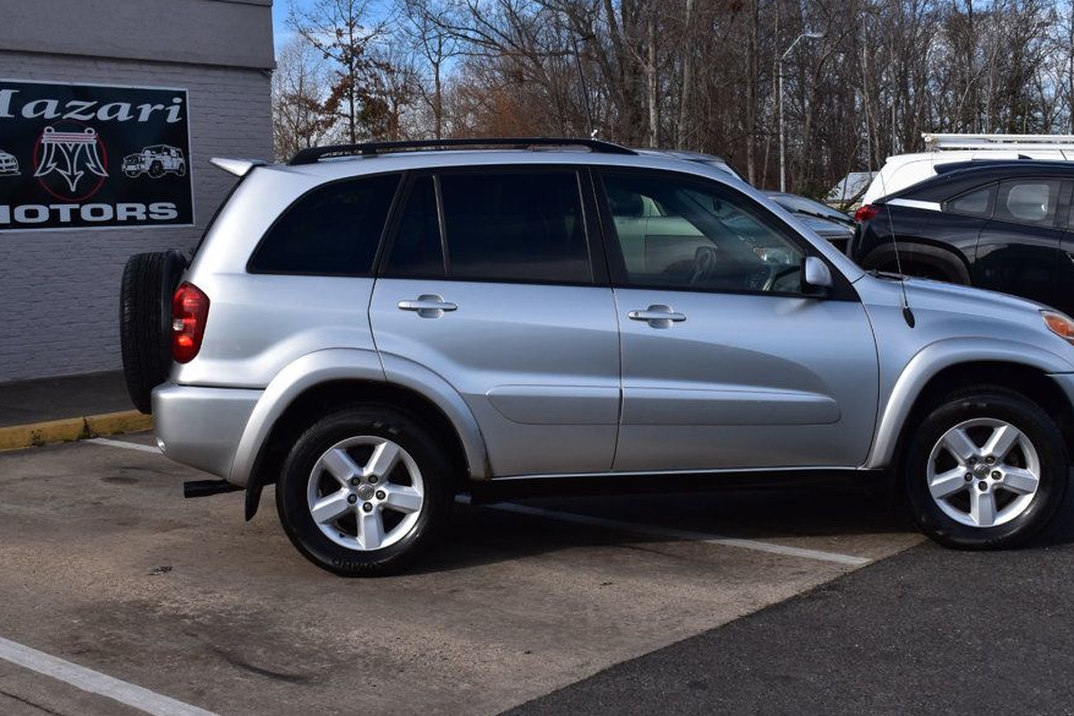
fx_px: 1461
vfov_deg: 27.5
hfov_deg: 40.3
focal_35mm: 49
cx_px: 503
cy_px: 337
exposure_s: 1/500
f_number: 11
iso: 320
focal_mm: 28
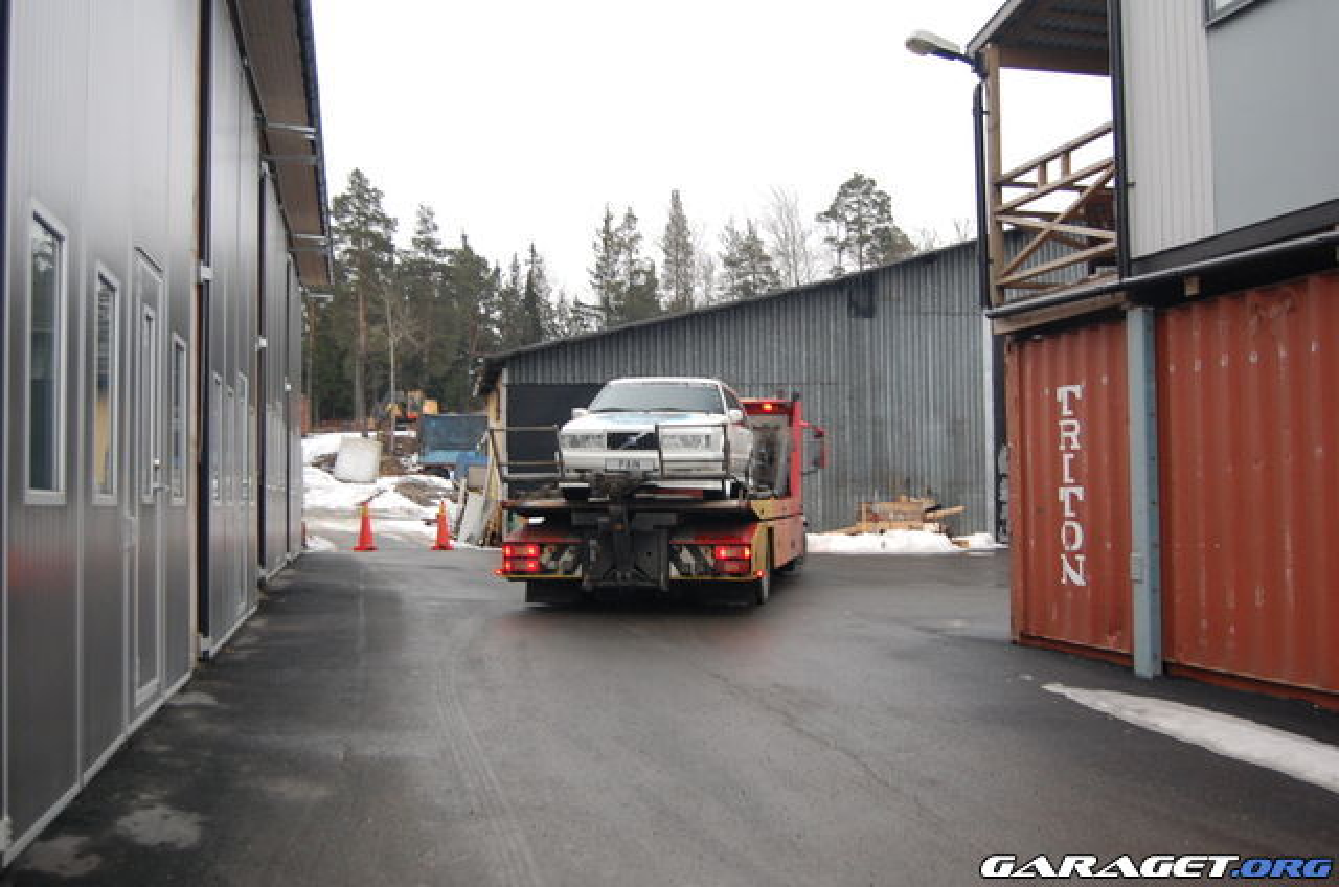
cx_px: 670
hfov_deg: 53.2
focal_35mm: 36
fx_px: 1336
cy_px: 444
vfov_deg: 36.7
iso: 800
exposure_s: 1/20
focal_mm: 24
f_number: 4
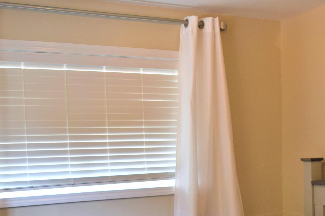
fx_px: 496
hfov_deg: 35.7
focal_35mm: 55
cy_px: 203
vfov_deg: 23.8
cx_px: 231
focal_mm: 18
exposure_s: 1/80
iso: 400
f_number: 4.5
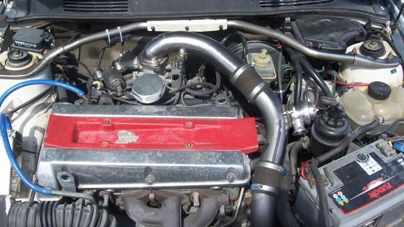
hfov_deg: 50.5
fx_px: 428
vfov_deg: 29.7
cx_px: 199
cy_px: 115
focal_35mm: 40
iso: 80
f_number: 4.8
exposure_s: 1/350
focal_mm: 6
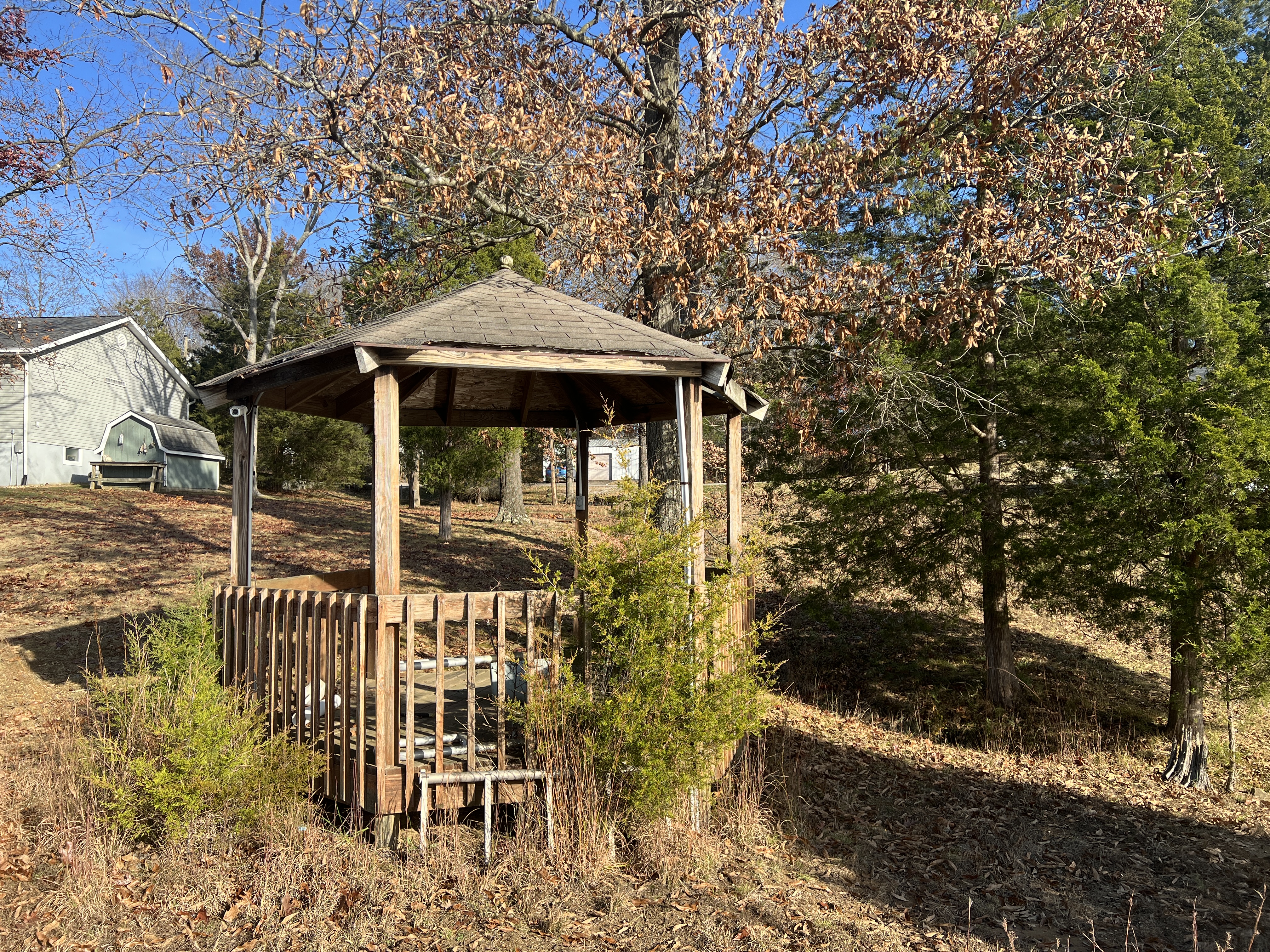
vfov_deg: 53.1
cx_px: 635
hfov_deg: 67.3
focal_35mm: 26
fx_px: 954
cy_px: 476
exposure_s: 1/1669
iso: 50
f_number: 1.5
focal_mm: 5.7
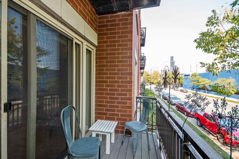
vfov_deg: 77.3
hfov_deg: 100.4
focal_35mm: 15
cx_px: 120
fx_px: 100
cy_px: 80
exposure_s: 1/10
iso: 100
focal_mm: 10
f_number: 8
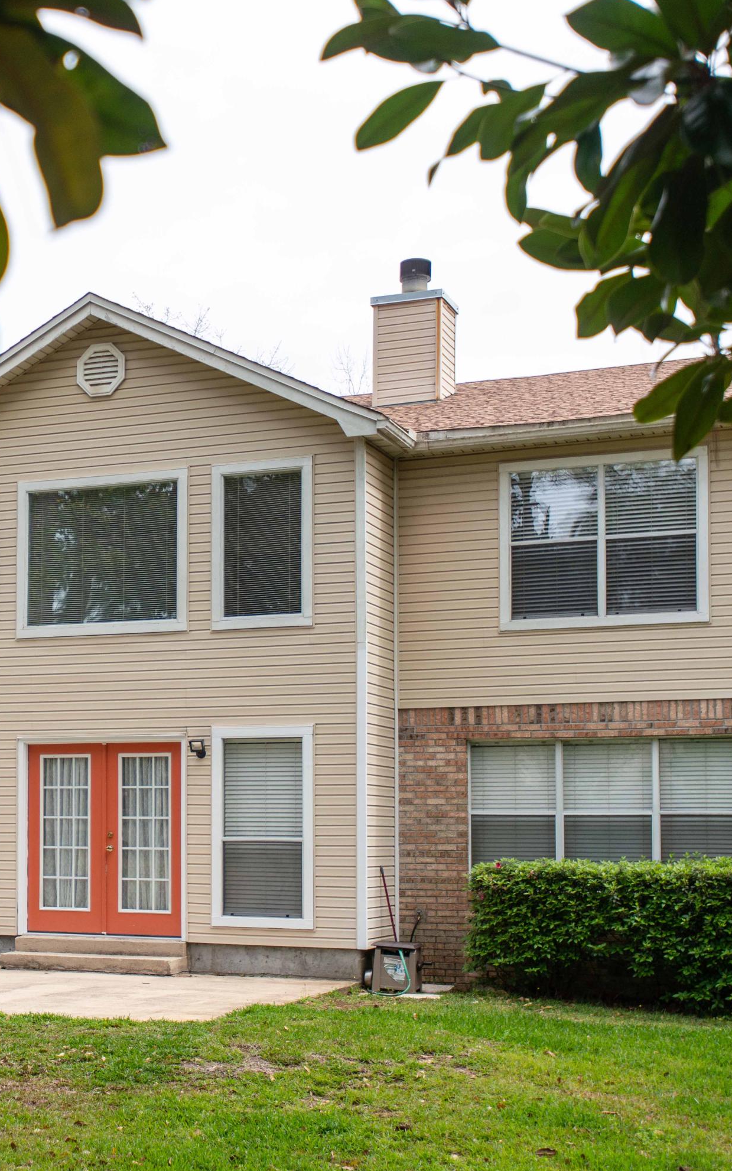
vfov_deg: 37.5
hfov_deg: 23.1
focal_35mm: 54
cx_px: 8
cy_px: 586
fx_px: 1723
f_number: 2.8
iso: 200
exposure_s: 1/2000
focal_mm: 35
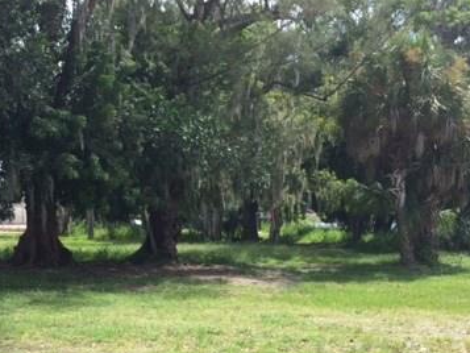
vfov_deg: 27.7
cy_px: 263
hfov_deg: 36.8
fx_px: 706
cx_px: 241
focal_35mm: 52
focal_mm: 4.15
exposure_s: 1/1208
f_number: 2.2
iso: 32
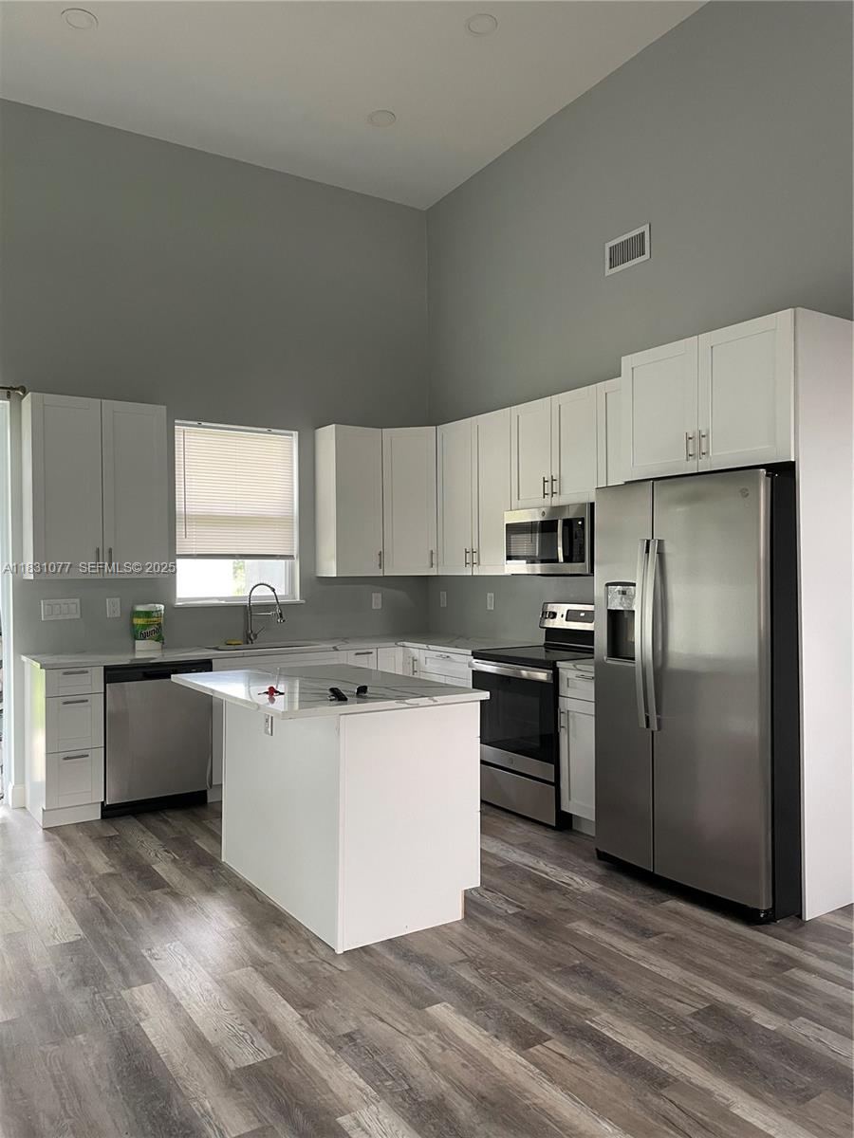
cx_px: 427
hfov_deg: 53.1
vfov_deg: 67.3
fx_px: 855
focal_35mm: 26
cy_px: 569
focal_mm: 4.2
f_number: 1.6
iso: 125
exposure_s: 1/64
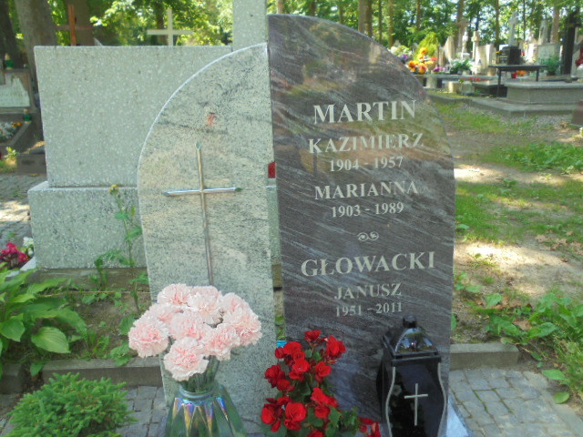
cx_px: 292
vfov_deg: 41.8
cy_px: 218
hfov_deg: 54.0
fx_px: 573
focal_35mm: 34
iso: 100
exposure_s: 1/80
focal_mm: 6.1
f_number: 4
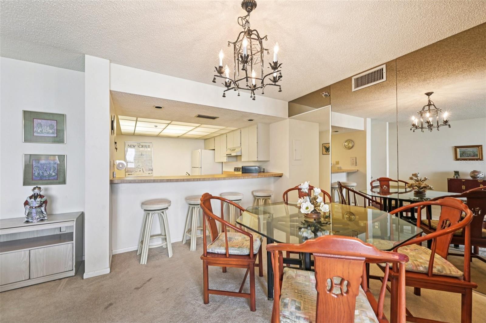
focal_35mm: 14
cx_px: 243
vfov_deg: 81.1
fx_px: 189
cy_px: 162
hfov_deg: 104.3
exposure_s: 1/10
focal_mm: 14
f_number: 8
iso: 400
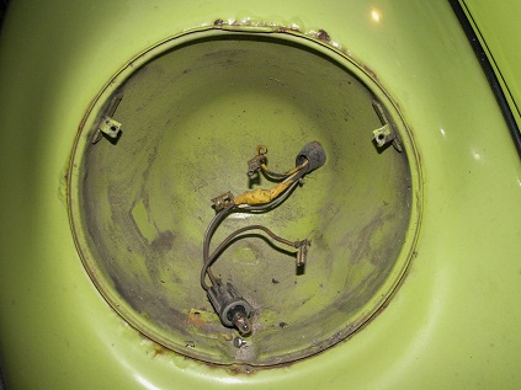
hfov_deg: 43.9
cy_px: 195
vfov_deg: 33.6
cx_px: 260
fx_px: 647
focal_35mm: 43
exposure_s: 1/40
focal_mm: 7.19
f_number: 2.8
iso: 160
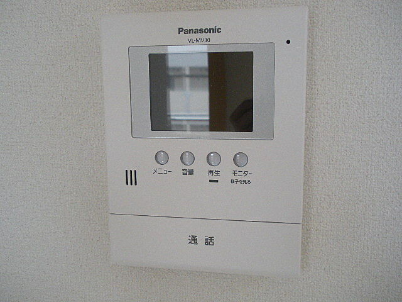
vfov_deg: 39.7
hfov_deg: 51.4
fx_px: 418
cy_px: 151
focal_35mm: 36
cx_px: 201
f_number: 3.5
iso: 170
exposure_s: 1/60
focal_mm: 6.3
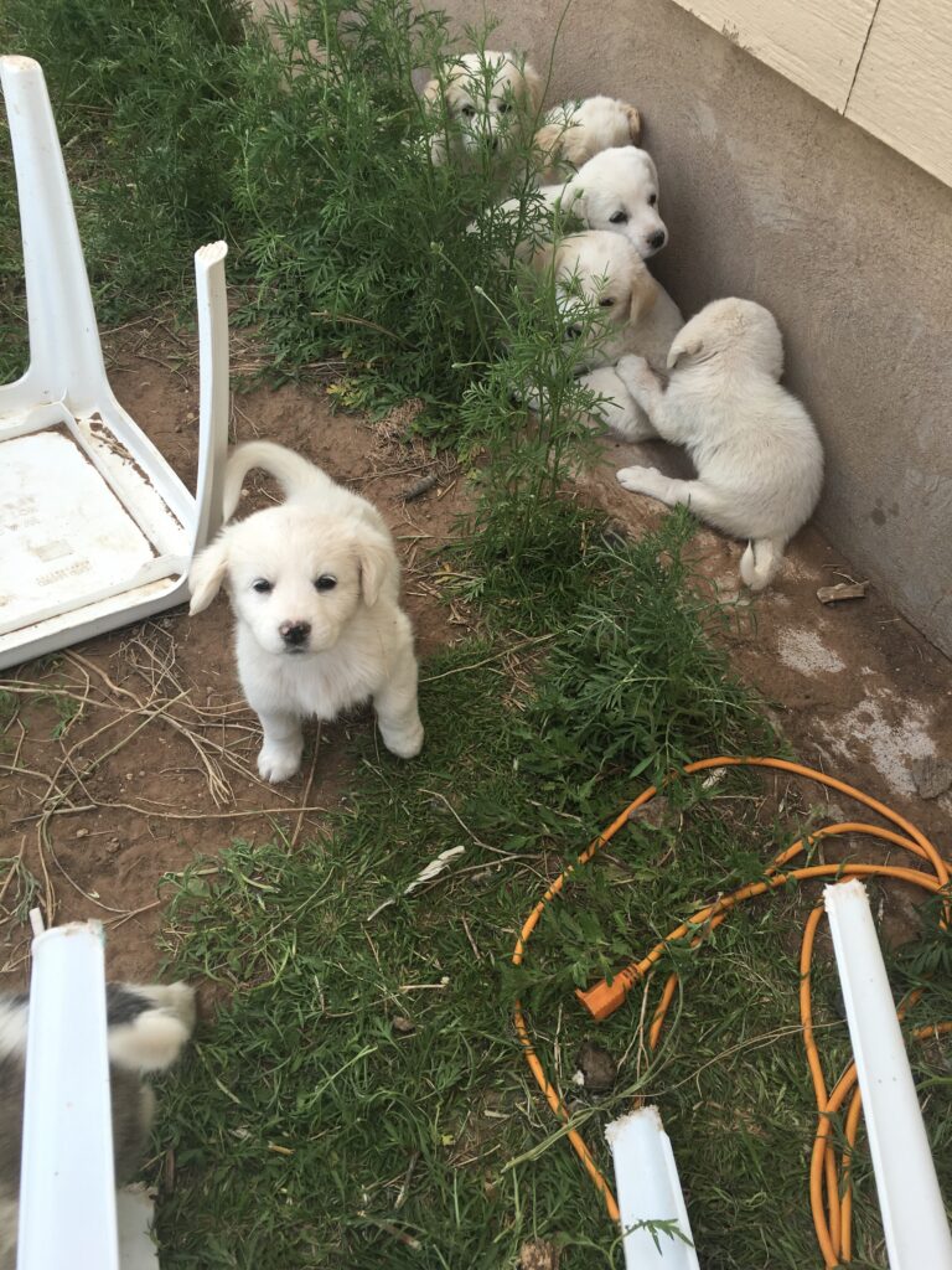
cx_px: 476
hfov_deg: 48.2
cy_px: 635
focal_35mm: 29
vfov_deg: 61.7
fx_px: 1063
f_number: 2.2
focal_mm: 4.15
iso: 25
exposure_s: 1/331
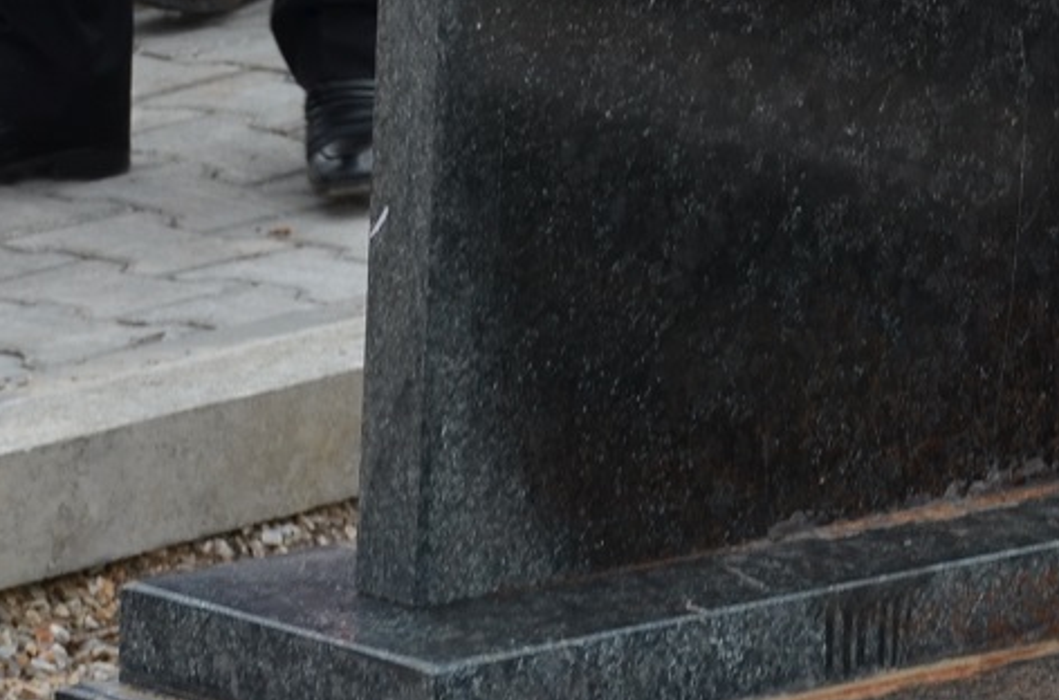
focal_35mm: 267
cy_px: -507
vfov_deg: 5.1
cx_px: 969
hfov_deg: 7.7
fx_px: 7833
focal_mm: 42
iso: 200
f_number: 6.3
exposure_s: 1/160
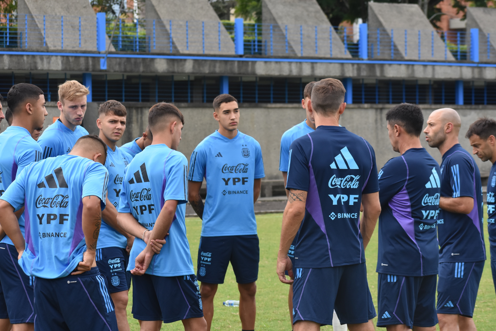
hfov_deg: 16.0
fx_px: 1763
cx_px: 241
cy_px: 170
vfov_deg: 10.7
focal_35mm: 128
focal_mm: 80
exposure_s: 1/800
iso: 800
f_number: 7.1
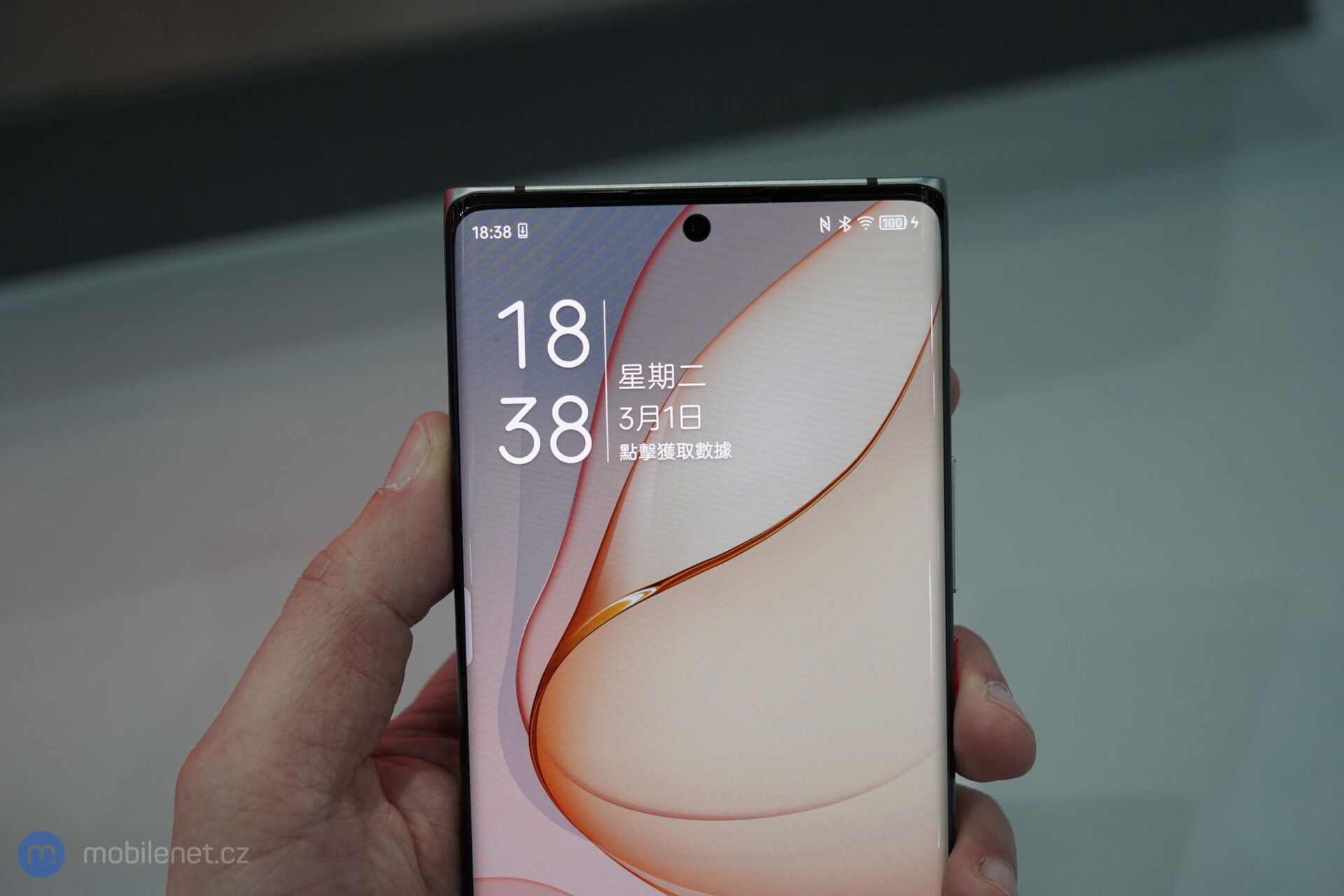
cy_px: 448
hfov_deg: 40.3
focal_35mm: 49
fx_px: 1829
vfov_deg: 27.5
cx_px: 672
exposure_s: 1/160
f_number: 6.3
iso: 1600
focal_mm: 49
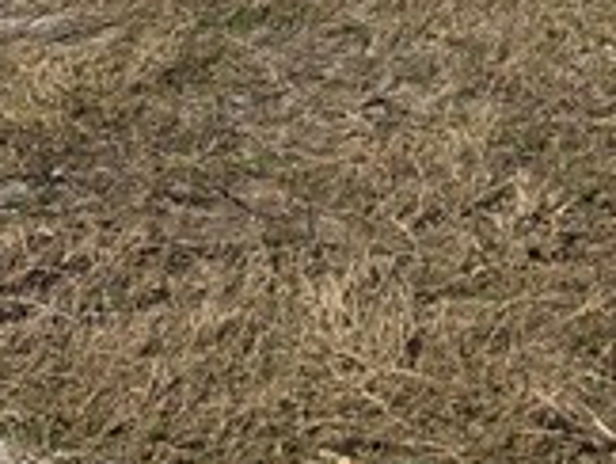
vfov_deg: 8.7
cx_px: 757
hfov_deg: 13.2
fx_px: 2584
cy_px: -879
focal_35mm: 145
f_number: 1.7
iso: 50
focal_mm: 6.3
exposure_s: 1/7944
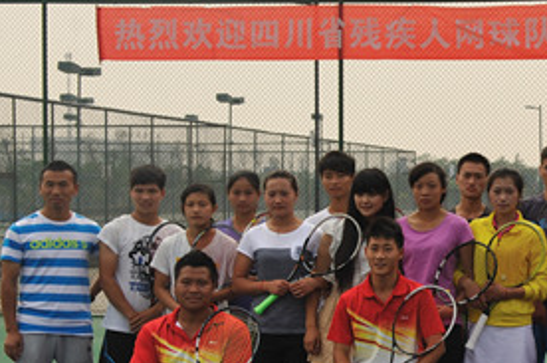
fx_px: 1320
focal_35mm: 87
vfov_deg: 15.6
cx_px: 559
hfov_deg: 22.4
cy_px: 247
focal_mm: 40
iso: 200
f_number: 6.3
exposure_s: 1/640
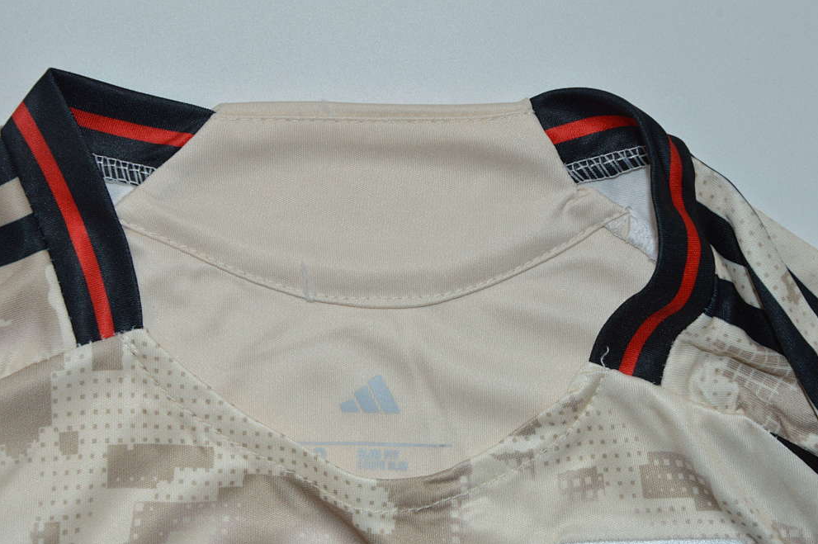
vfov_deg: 18.5
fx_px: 1670
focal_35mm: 74
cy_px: 282
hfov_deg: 27.5
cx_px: 391
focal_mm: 45
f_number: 16
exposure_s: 1/160
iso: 400
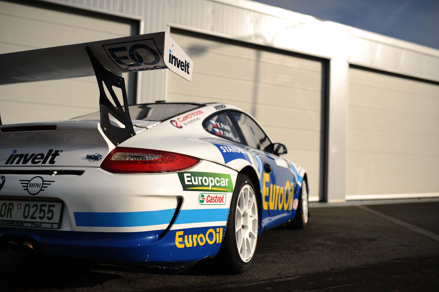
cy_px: 146
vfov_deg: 37.8
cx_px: 220
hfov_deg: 54.5
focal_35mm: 35
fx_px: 427
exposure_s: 1/8000
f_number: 2.5
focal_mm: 35
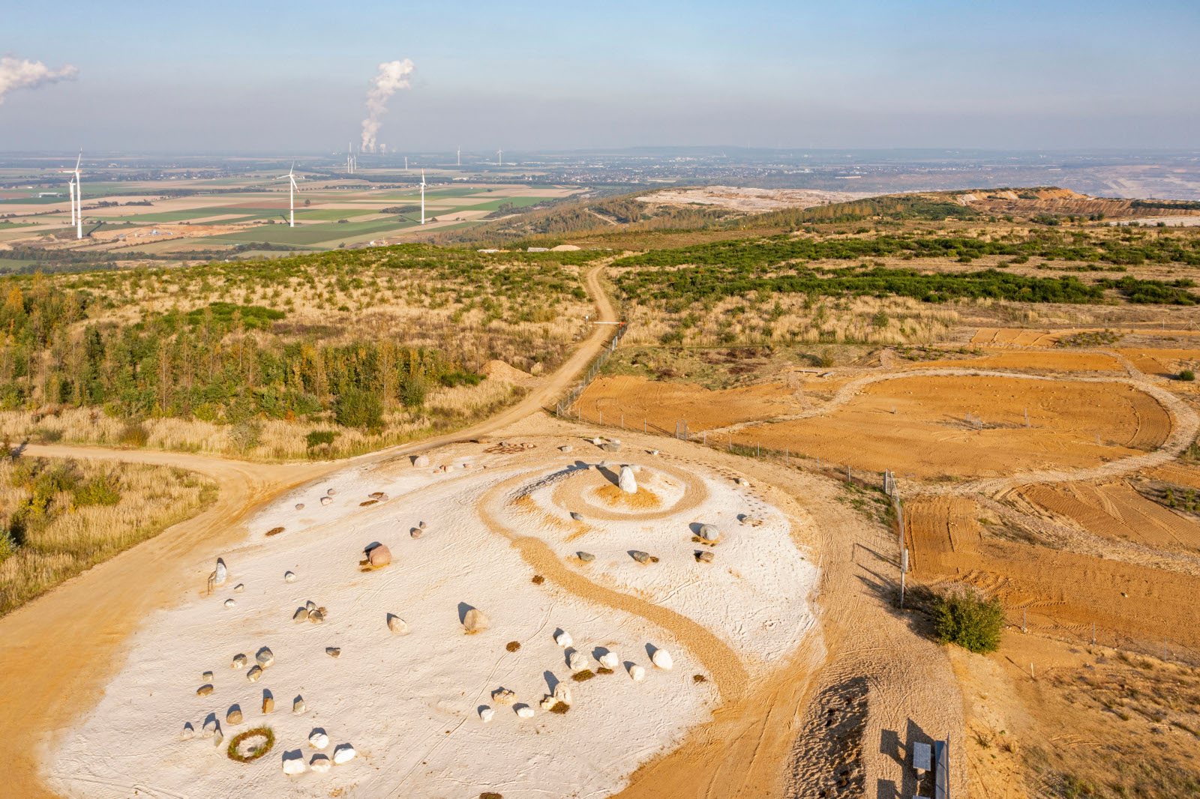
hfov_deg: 65.5
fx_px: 933
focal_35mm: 28
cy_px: 400
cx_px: 600
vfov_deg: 46.4
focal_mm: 10.26
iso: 100
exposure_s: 1/160
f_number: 7.1
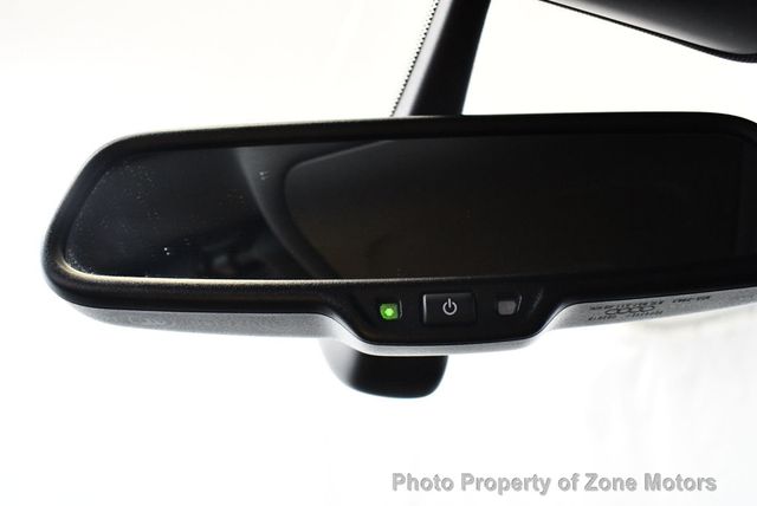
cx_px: 378
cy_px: 253
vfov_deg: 36.9
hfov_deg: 53.1
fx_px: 758
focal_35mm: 36
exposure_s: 1/125
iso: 3200
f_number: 3.5
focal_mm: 18
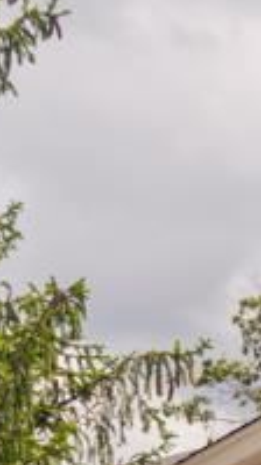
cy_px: 507
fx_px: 1358
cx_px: 855
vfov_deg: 18.7
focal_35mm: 110
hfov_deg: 8.6
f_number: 8
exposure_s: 1/320
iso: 100
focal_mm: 14
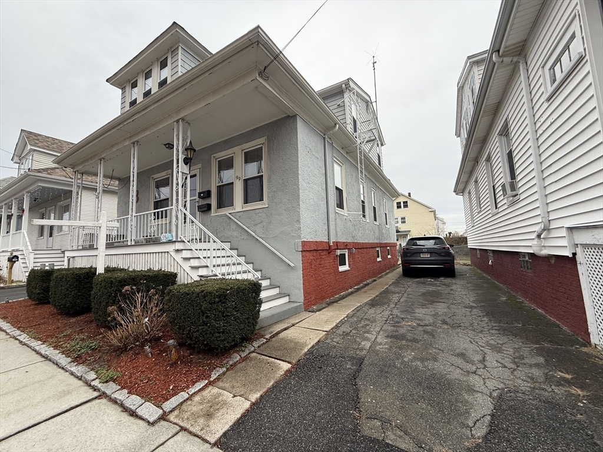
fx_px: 244
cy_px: 226
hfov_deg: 102.1
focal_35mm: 14
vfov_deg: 85.7
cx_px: 302
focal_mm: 2.22
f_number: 2.2
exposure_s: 1/439
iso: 64
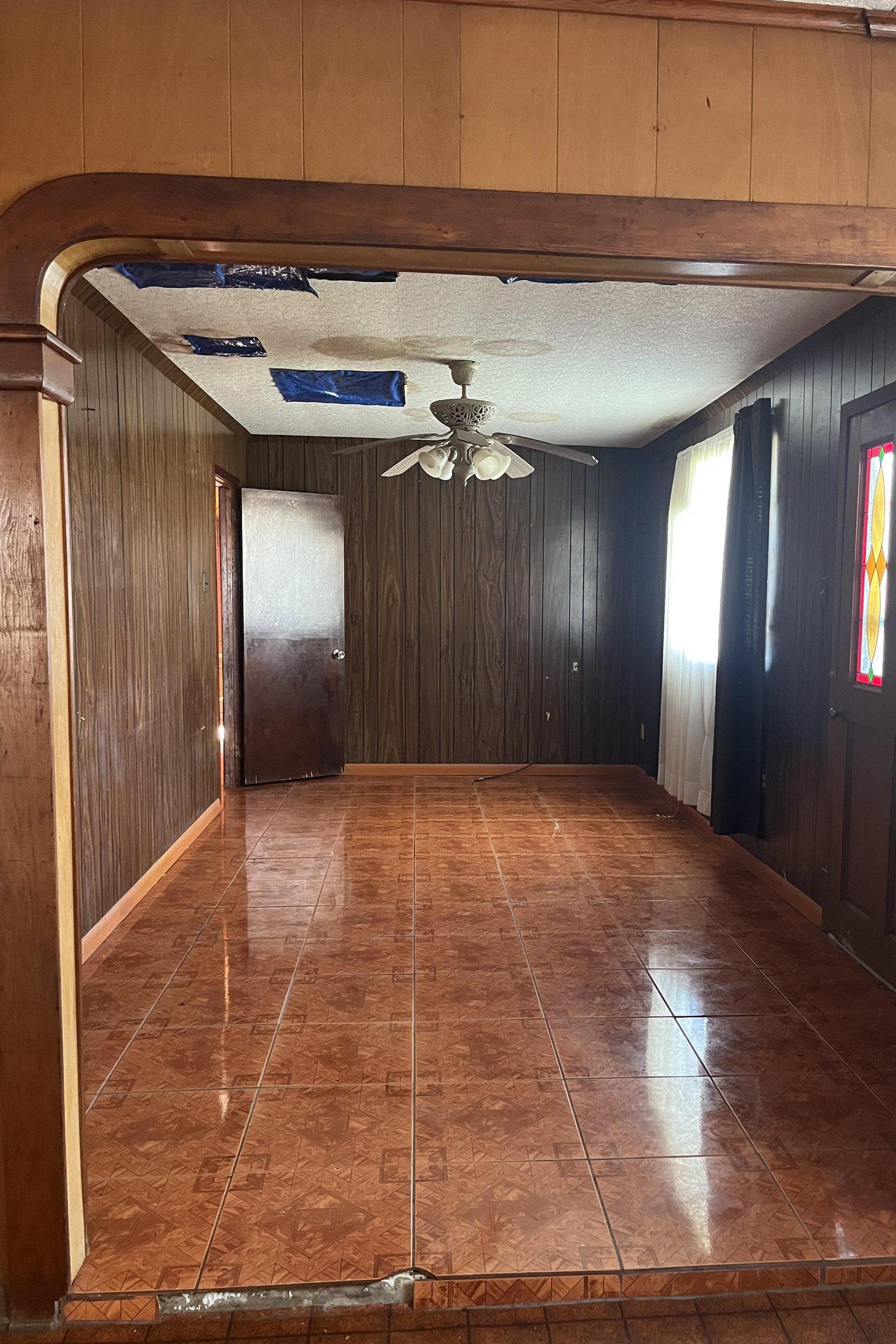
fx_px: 1045
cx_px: 517
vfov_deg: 65.5
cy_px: 673
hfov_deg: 46.2
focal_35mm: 28
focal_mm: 5.1
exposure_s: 1/43
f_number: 1.6
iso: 500
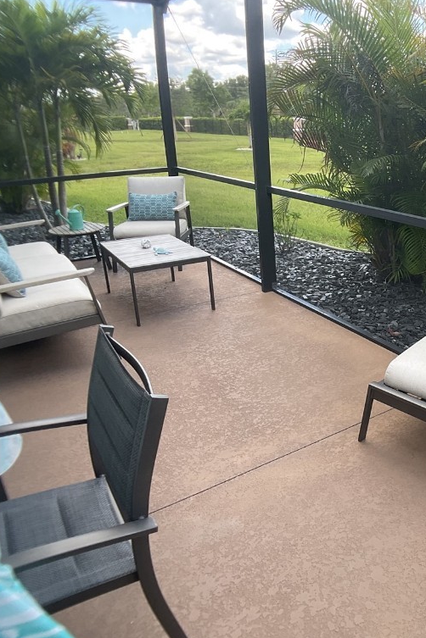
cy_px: 322
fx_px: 728
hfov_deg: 31.4
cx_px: 368
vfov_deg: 47.4
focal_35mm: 41
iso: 20
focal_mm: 3
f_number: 1.8
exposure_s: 1/120
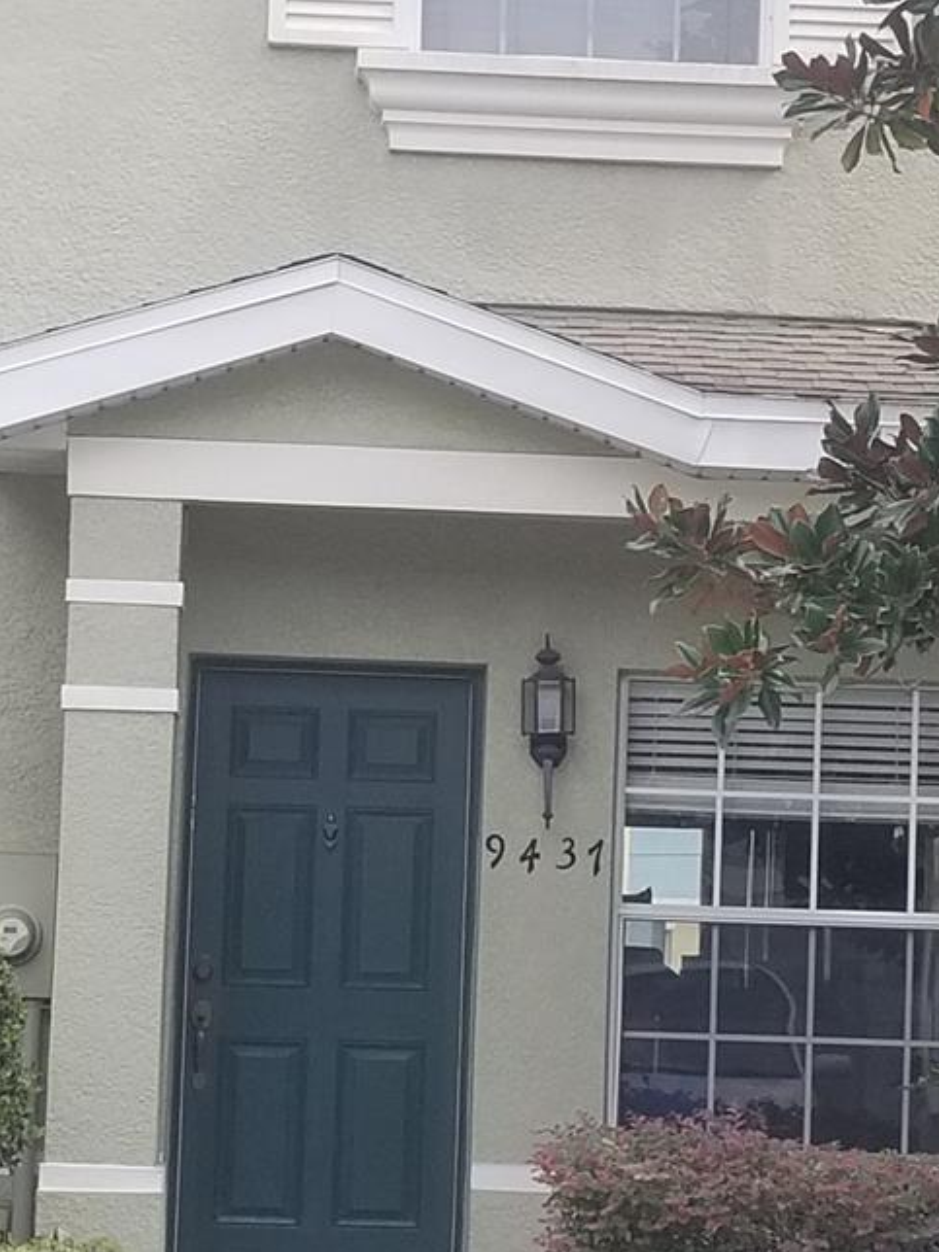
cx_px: 525
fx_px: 1121
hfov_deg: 45.4
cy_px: 638
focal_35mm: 31
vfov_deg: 58.3
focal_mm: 4.25
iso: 50
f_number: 1.7
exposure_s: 1/760
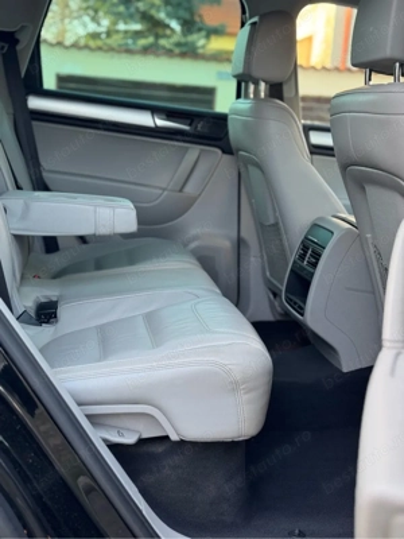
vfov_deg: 39.7
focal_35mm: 48
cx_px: 202
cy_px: 270
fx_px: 747
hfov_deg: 30.3
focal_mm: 6.76
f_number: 1.78
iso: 100
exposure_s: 1/67
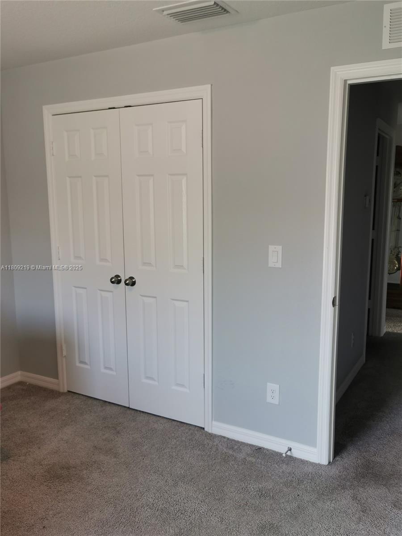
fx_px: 465
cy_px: 268
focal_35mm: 30
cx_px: 201
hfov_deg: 46.8
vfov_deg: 60.0
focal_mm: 5.56
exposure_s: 1/120
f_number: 1.6
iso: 160
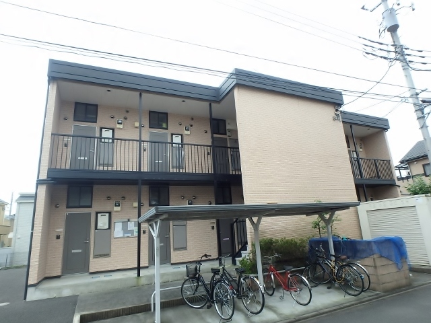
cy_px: 162
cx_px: 216
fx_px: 261
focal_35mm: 21
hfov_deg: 79.0
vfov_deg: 63.4
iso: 125
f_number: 3.5
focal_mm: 3.7
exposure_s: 1/250
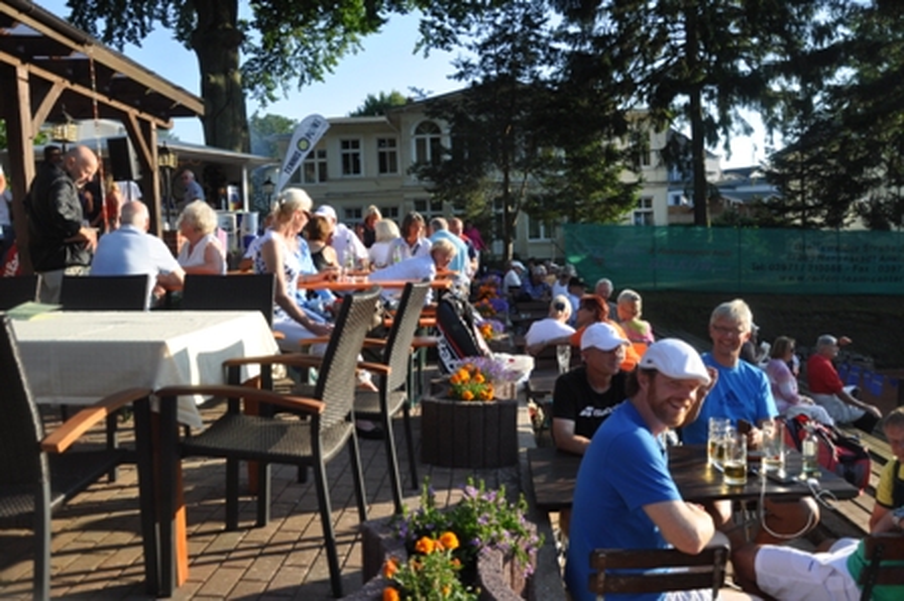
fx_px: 677
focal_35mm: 27
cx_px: 452
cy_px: 300
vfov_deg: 47.9
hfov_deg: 67.4
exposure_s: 1/1000
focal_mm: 18
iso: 400
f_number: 4.5
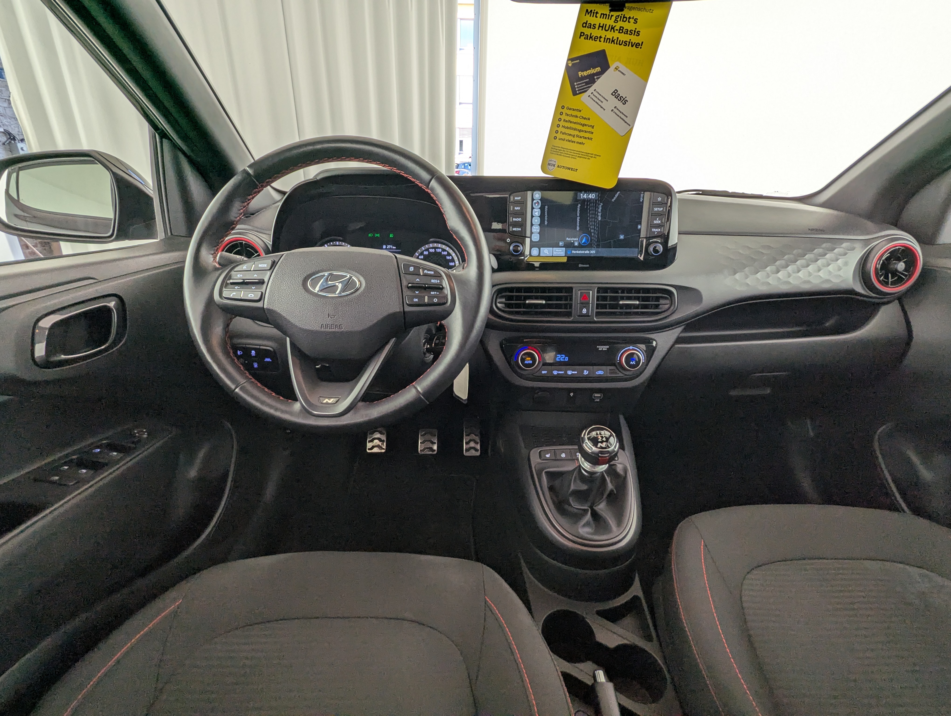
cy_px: 358
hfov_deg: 94.4
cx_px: 476
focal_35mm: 16
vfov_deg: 78.2
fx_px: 440
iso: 68
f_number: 2.2
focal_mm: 2.35
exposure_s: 1/76.3
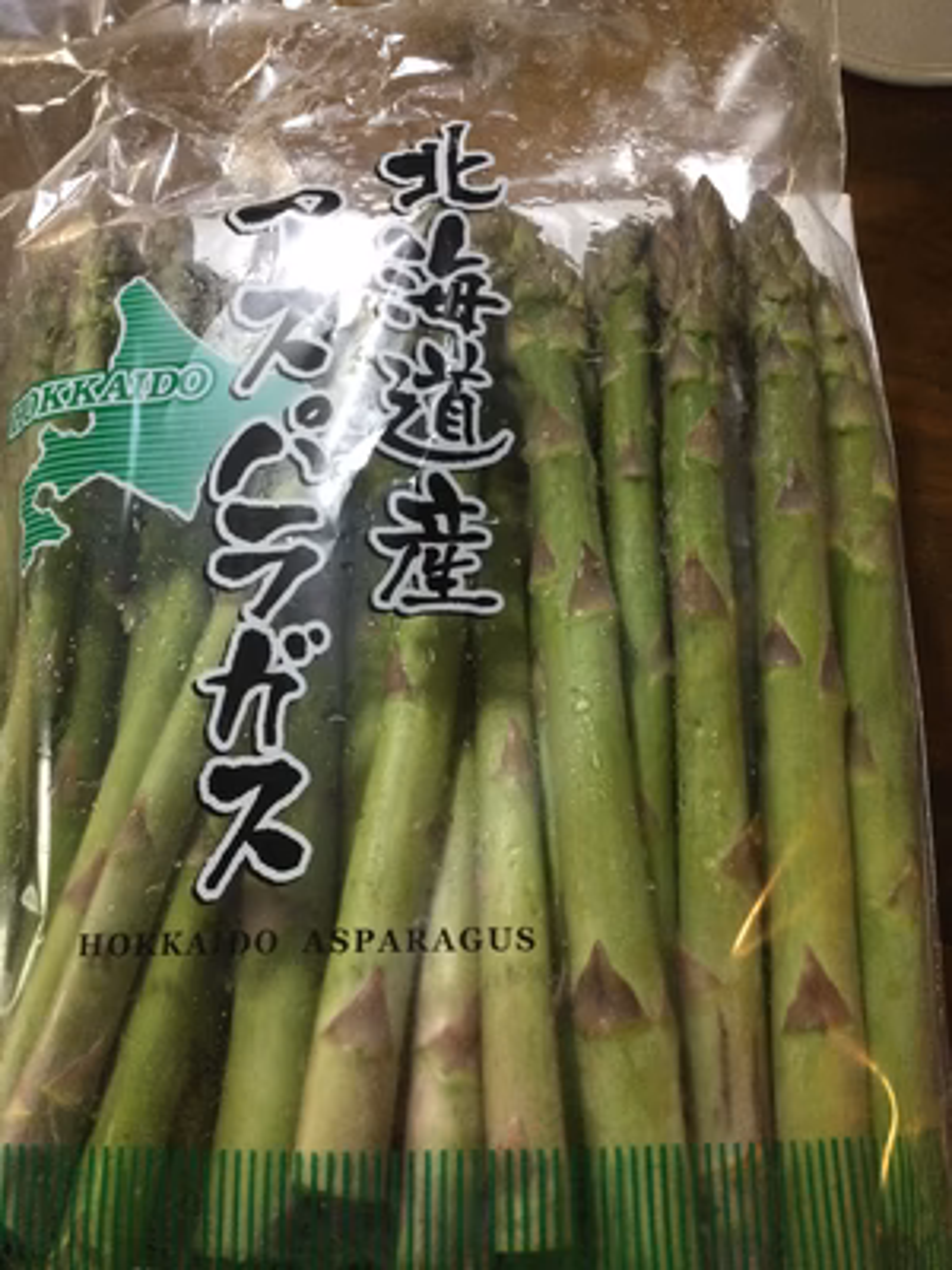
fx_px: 1137
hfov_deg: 45.4
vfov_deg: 58.4
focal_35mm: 31
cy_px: 635
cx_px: 476
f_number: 2.4
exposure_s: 1/30
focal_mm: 3.3
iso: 160
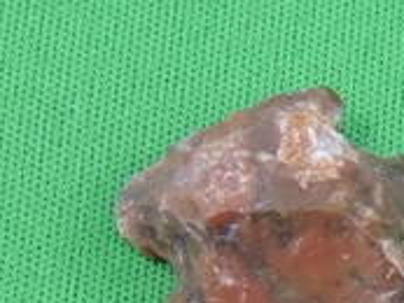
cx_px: 585
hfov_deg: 13.9
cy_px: 597
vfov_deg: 10.3
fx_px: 1565
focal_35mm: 134
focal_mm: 5.4
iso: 640
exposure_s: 1/125
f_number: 3.5
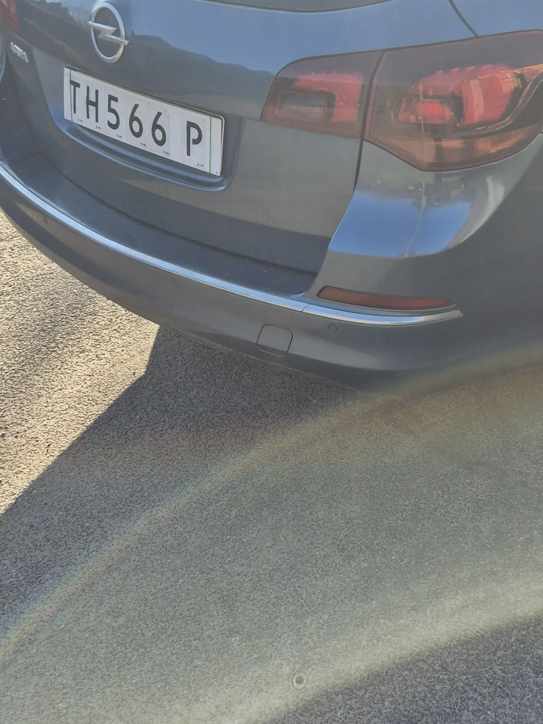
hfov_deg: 29.3
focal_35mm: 47
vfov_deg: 40.4
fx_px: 983
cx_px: 513
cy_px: 332
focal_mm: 5.4
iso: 25
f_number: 1.8
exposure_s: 1/710
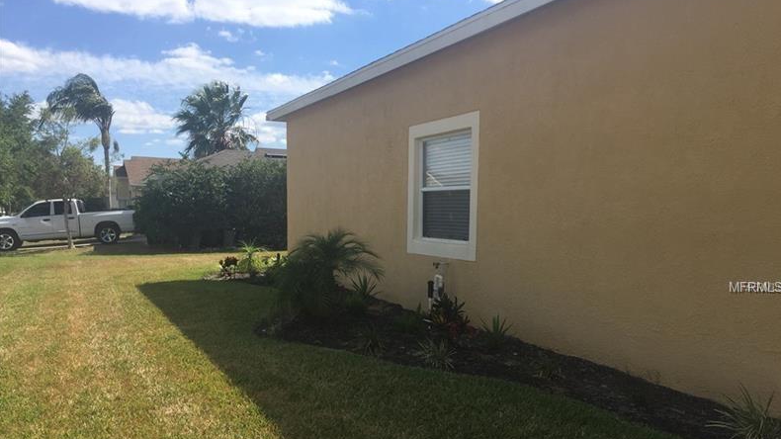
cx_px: 393
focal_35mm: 32
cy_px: 288
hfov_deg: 61.0
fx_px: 663
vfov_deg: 36.3
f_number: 2.2
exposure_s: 1/1799
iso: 32
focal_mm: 4.15
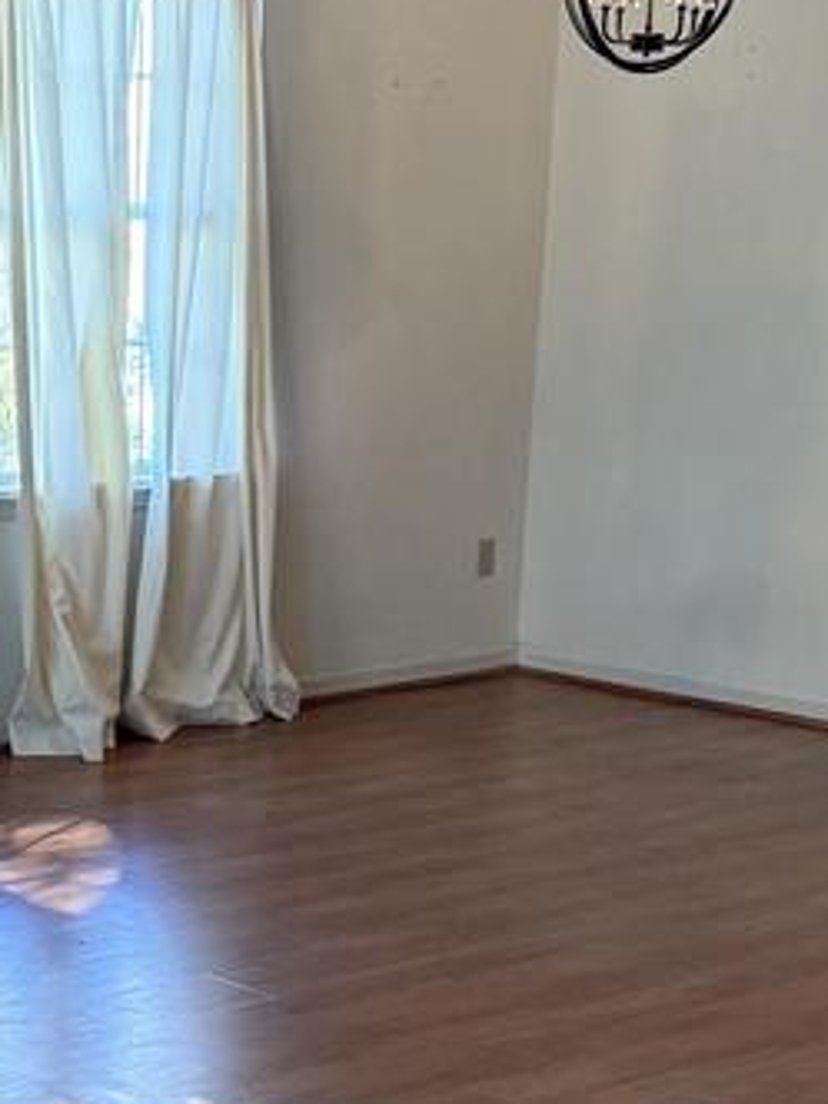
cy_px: 921
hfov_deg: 18.4
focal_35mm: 78
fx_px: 2488
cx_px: 17
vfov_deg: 24.5
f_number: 1.78
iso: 400
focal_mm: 6.76
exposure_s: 1/120
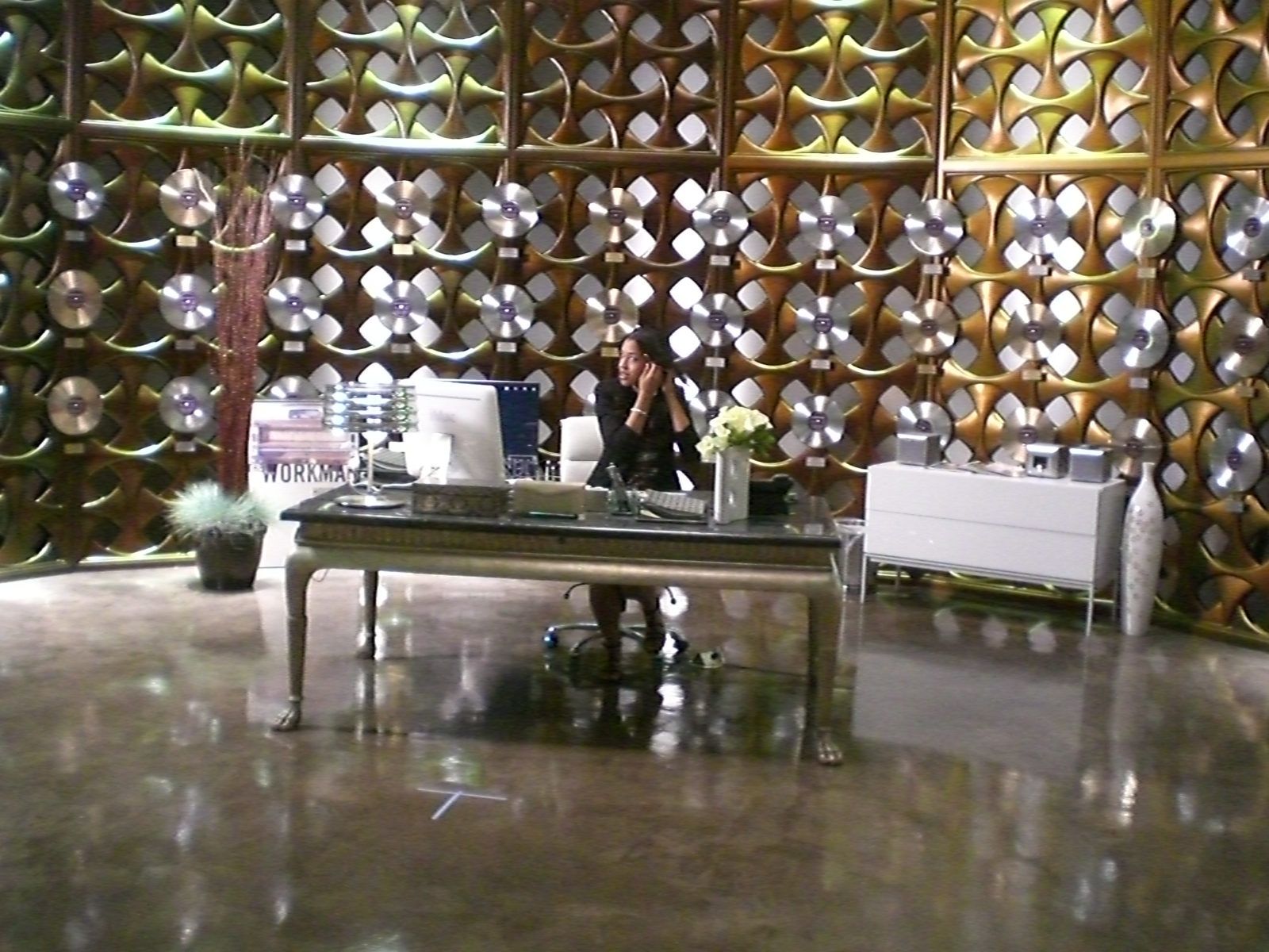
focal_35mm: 38
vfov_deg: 37.7
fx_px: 1393
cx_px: 634
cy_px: 476
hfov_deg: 49.0
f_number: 3.1
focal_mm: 6.3
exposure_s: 1/125
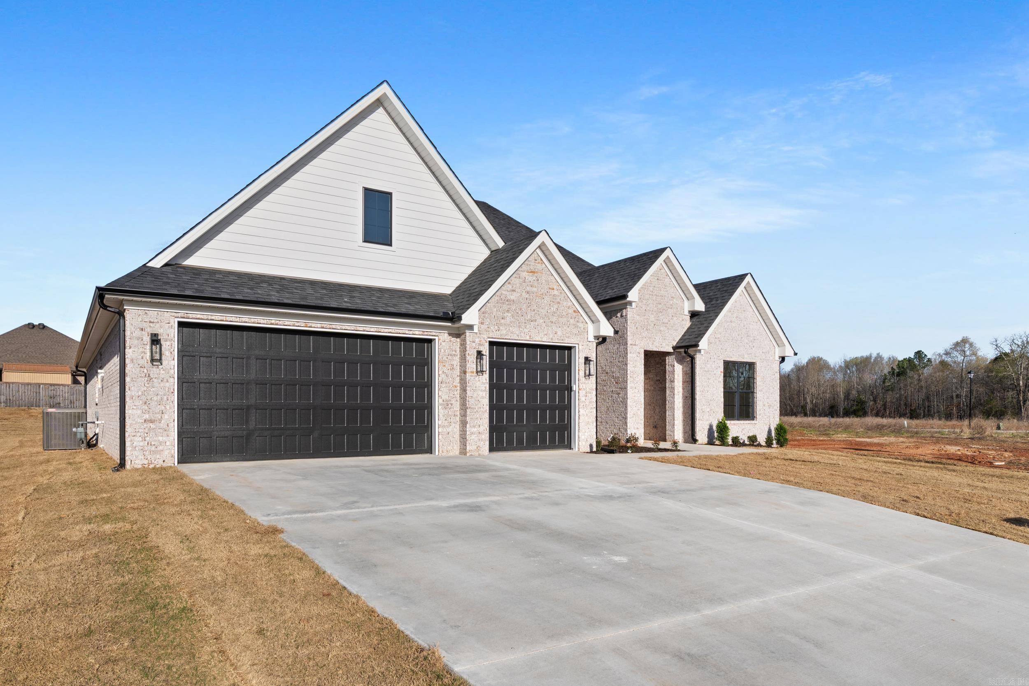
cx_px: 514
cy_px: 343
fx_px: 635
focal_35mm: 22
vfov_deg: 56.8
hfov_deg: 78.1
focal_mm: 14.8
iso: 200
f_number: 9
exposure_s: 1/250
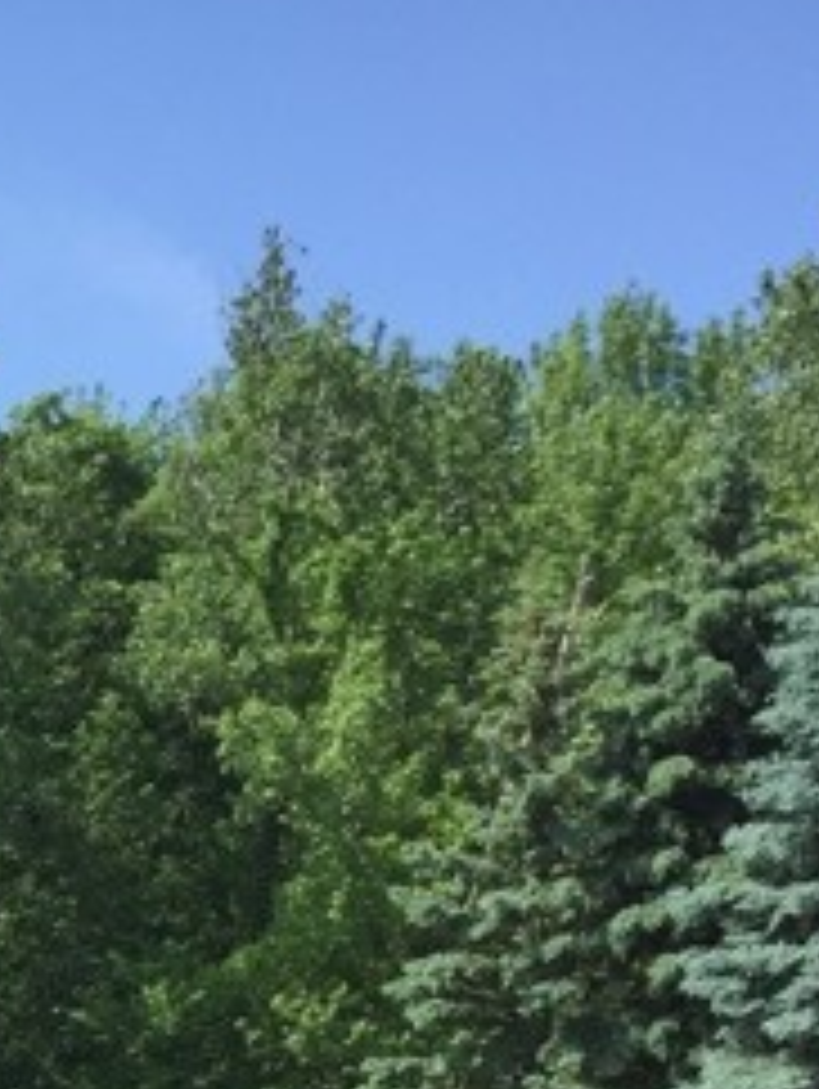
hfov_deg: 15.1
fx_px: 2897
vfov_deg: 19.4
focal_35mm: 92
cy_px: 1472
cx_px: -356
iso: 32
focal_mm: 4.15
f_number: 2.2
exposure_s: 1/1276
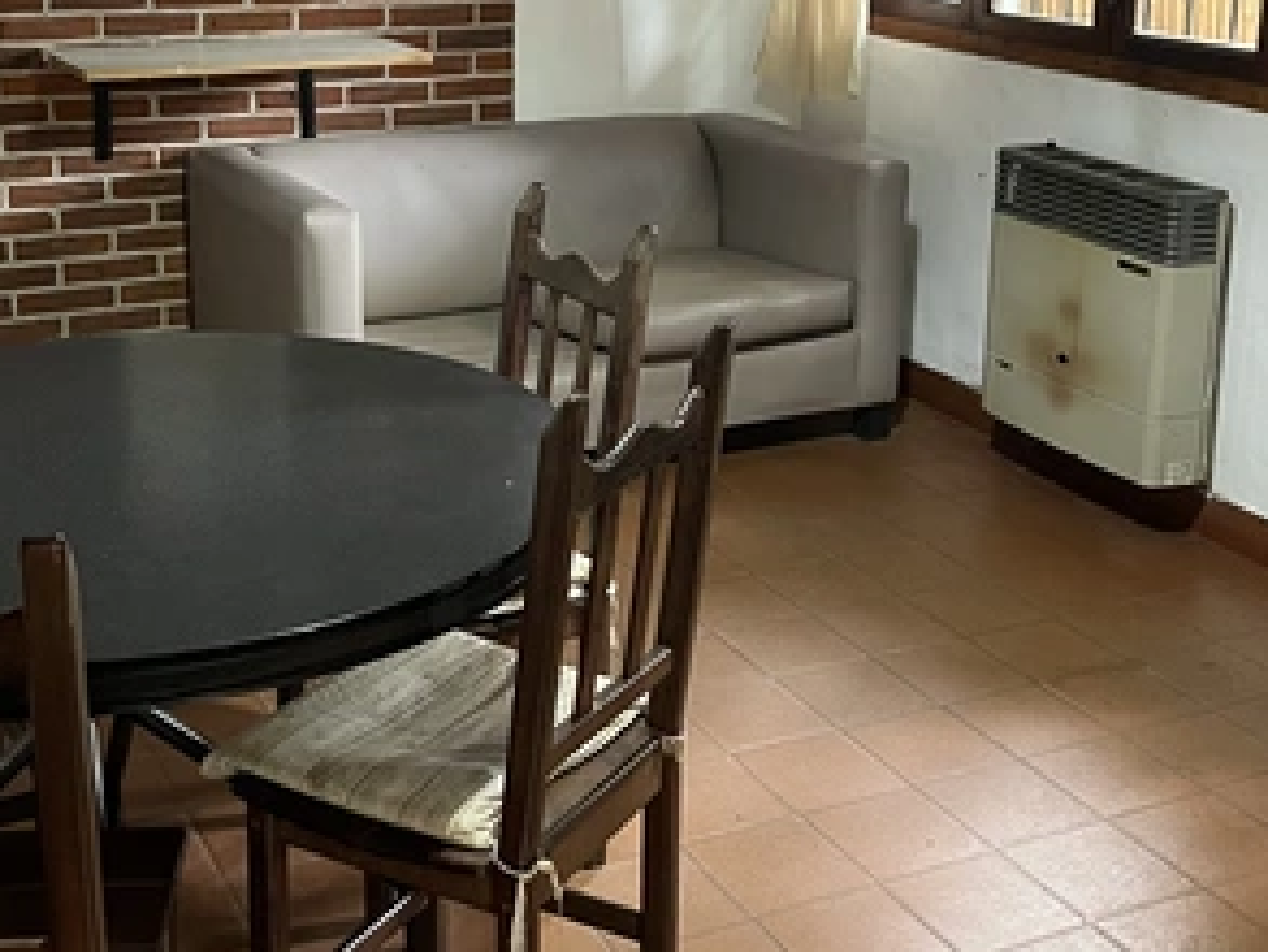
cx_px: 606
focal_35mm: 39
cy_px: 247
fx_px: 1429
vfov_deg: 36.1
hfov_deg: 47.8
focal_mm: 5.1
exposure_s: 1/33
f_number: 1.6
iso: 500
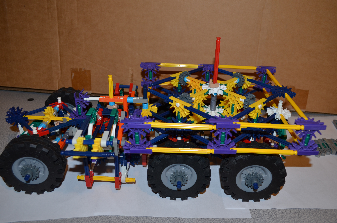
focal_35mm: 33
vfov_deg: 39.8
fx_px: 308
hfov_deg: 57.3
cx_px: 168
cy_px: 112
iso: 200
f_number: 5.6
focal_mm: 22
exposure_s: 1/30
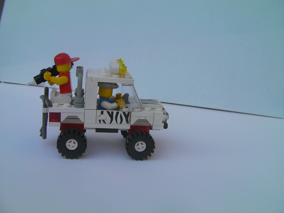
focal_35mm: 38
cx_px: 142
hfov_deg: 49.0
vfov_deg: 37.7
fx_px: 312
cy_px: 106
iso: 50
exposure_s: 1/91.4
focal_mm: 6.8
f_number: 3.5
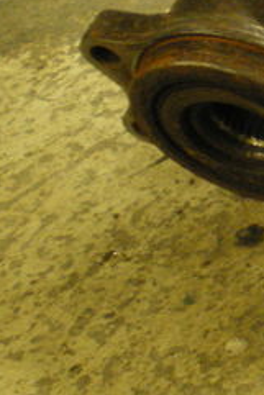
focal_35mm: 105
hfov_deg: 11.8
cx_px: 512
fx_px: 1153
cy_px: 56
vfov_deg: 19.2
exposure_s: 1/25
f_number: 3.1
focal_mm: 6.3
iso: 400
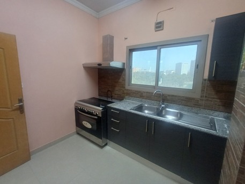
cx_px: 122
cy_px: 92
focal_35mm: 16
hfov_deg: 94.5
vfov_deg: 78.1
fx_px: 113
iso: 100
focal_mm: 1.64
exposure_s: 1/50
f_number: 2.2
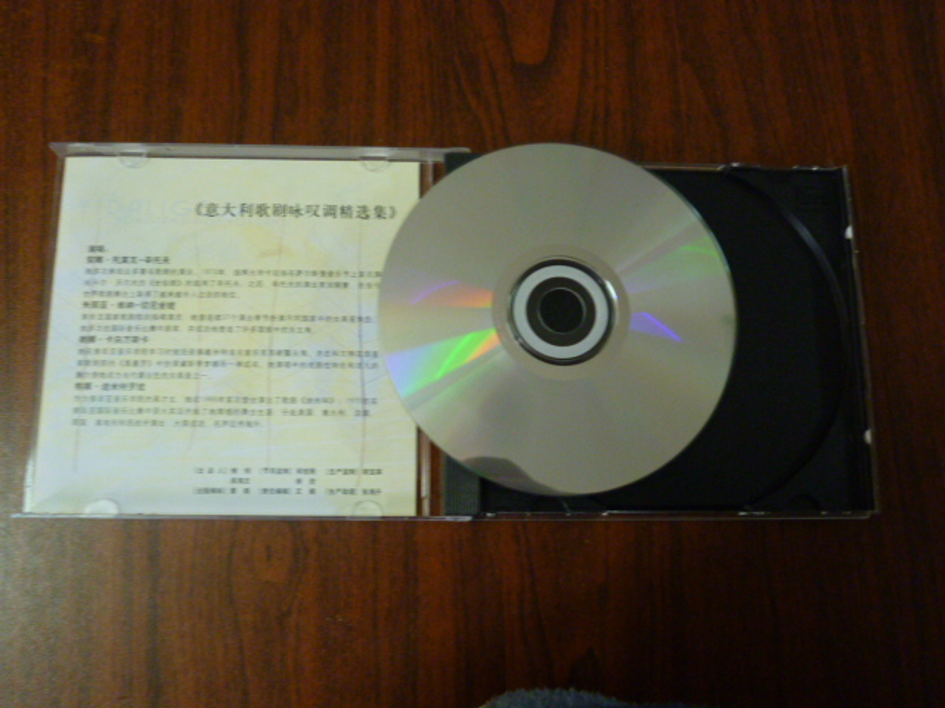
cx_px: 472
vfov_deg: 48.2
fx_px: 792
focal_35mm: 29
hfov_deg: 61.7
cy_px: 354
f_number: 3
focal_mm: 5.2
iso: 400
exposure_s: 1/8
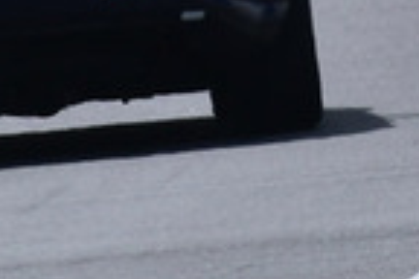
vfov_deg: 0.3
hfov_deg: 0.5
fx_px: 48402
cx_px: 111
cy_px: -352
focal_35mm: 4159
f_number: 11
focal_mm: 500
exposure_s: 1/640
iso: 320
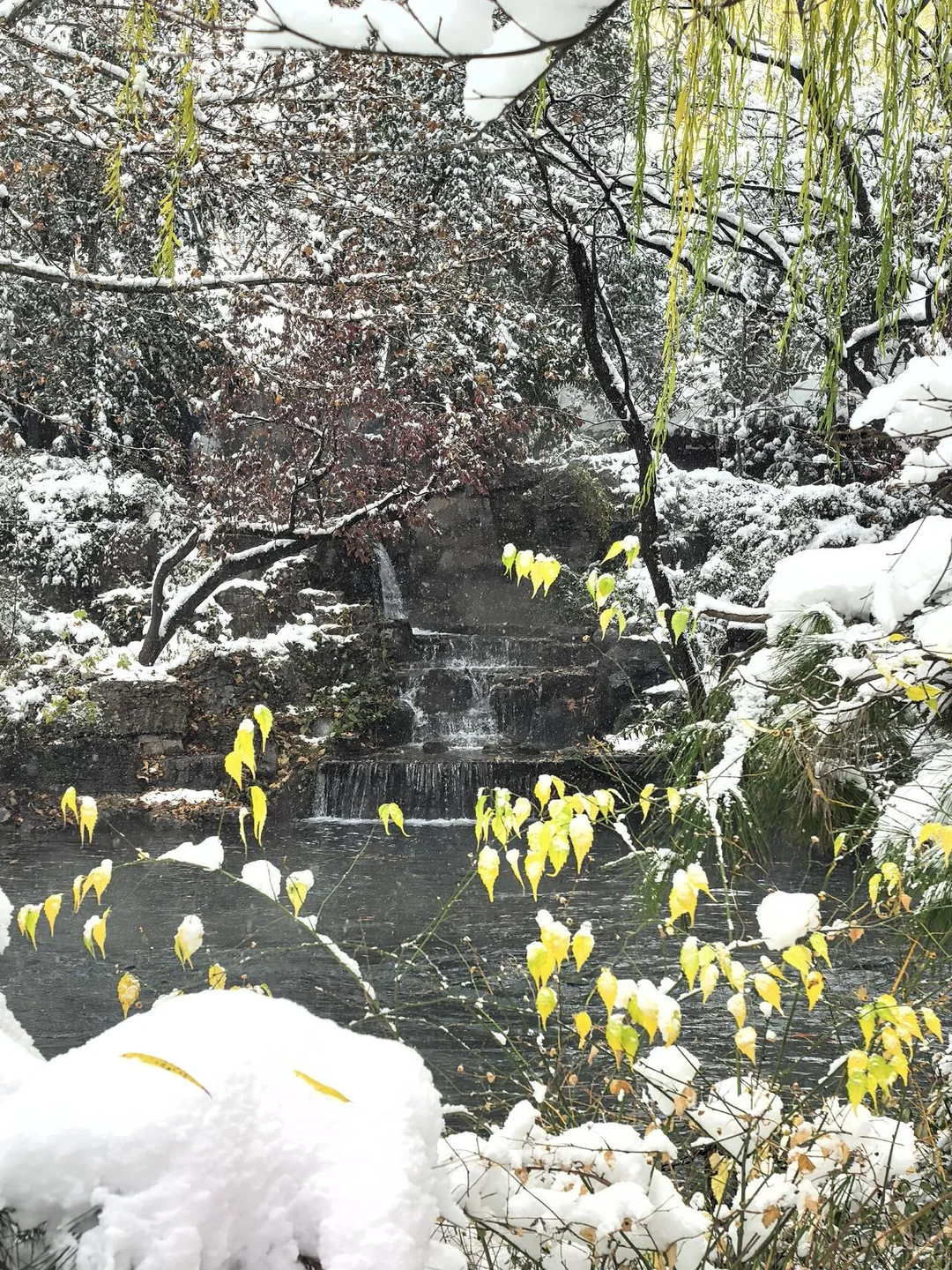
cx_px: 476
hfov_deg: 19.4
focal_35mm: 76
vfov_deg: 25.7
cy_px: 635
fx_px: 2787
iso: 100
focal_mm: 6.98
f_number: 2
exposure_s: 1/245
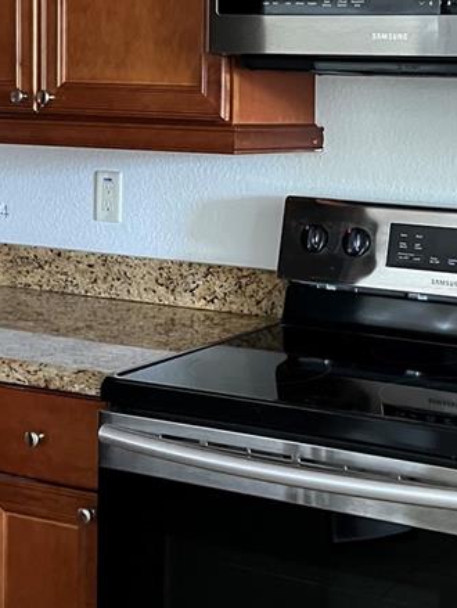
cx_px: 377
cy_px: 211
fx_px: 1248
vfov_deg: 27.2
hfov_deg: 20.5
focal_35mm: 71
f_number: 1.5
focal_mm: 5.7
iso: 500
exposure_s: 1/40
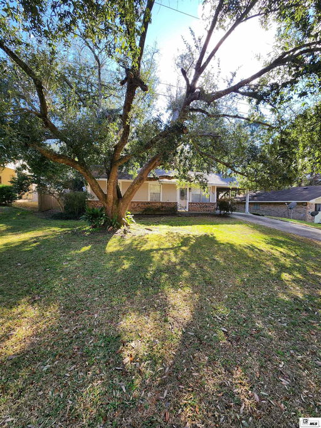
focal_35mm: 13
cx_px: 160
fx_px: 161
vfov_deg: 106.2
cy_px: 214
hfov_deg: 90.0
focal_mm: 2.2
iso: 50
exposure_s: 1/408
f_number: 2.2
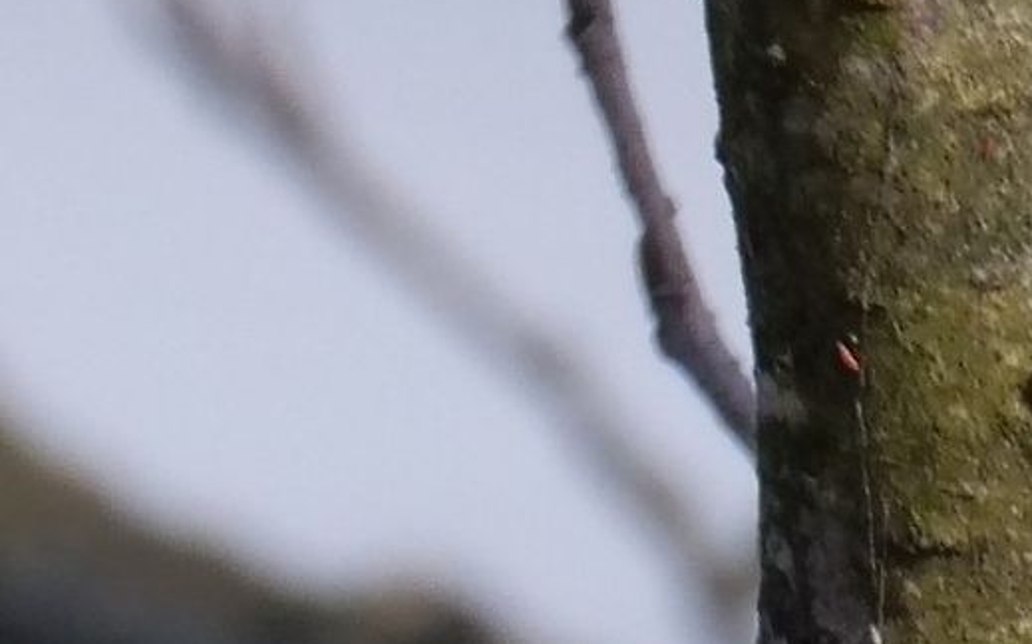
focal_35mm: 3924
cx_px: -1304
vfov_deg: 0.3
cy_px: 1601
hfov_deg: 0.5
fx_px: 110328
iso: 400
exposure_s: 1/500
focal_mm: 400
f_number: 8
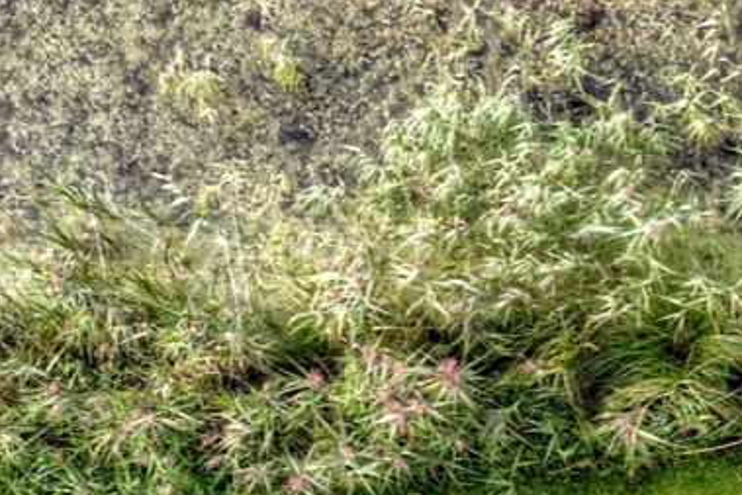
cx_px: 752
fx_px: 2350
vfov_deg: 11.2
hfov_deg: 17.5
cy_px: 889
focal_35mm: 114
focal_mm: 4.7
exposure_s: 1/100
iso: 122
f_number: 2.2
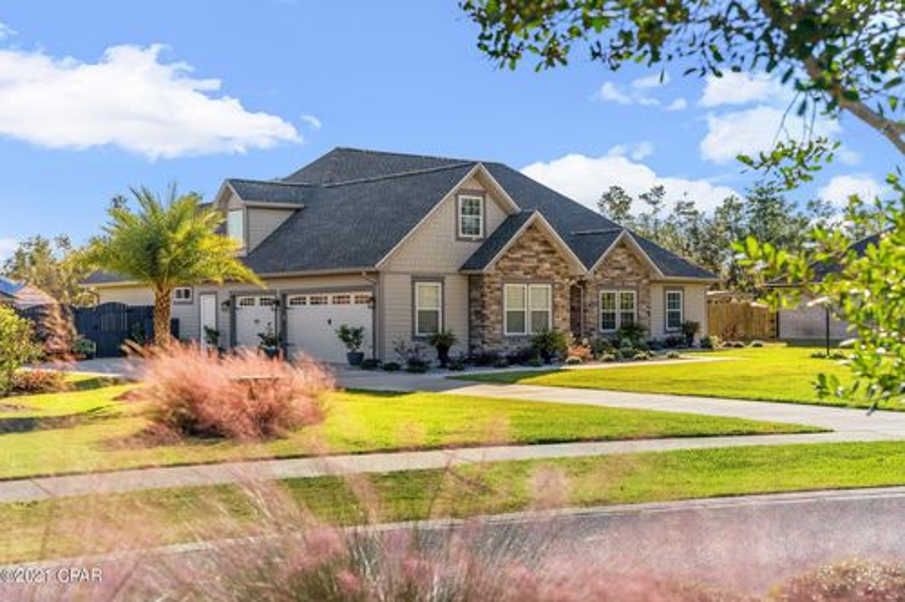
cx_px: 452
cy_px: 301
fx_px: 1196
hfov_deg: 41.4
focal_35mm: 48
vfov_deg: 28.3
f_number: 4
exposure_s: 1/1600
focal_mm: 47.6
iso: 320
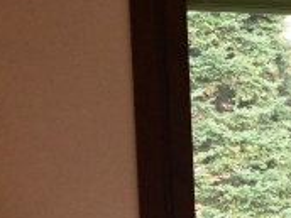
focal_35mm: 173
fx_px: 1454
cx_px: 827
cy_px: 282
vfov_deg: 8.5
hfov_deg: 9.4
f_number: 2.2
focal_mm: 4.15
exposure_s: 1/50
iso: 40
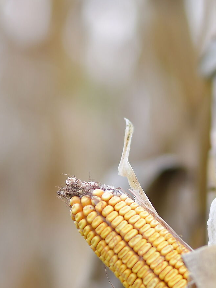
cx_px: 76
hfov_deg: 4.5
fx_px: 2778
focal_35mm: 334
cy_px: 236
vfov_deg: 5.9
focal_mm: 85
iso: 100
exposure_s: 1/400
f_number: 1.6
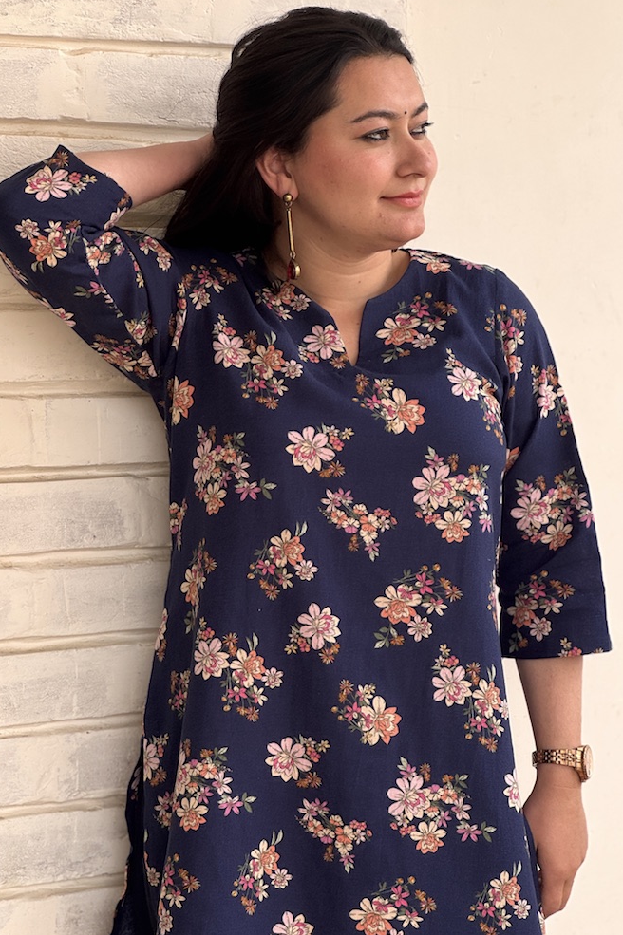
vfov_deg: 25.1
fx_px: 2104
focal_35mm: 81
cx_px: 315
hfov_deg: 16.8
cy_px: 464
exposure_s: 1/106
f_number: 2.8
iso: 25
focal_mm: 9
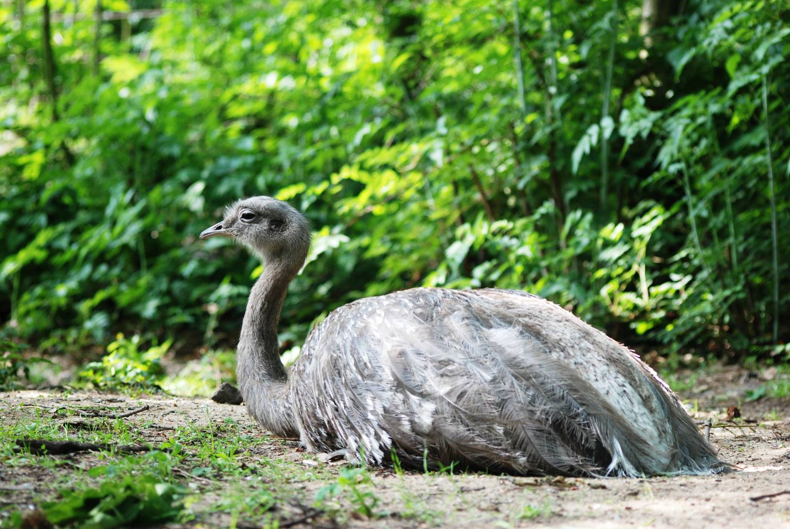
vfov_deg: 8.3
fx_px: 3625
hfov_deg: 12.4
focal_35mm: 165
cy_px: 264
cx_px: 395
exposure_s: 1/125
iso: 400
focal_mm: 110
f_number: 4.2
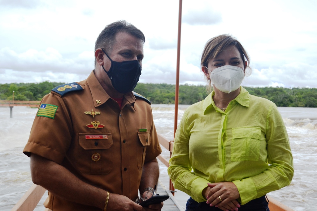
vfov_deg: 29.9
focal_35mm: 45
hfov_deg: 43.6
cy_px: 106
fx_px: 396
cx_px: 158
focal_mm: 30
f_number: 5.6
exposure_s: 1/1250
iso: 400
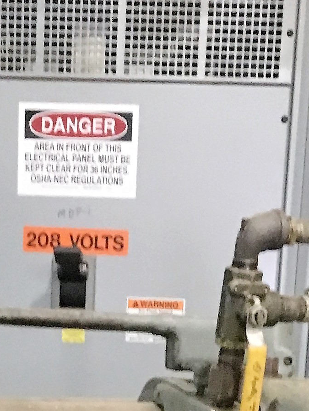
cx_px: 96
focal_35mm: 130
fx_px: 1546
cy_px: 902
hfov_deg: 11.4
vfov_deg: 12.7
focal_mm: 4.15
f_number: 2.2
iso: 500
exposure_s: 1/15
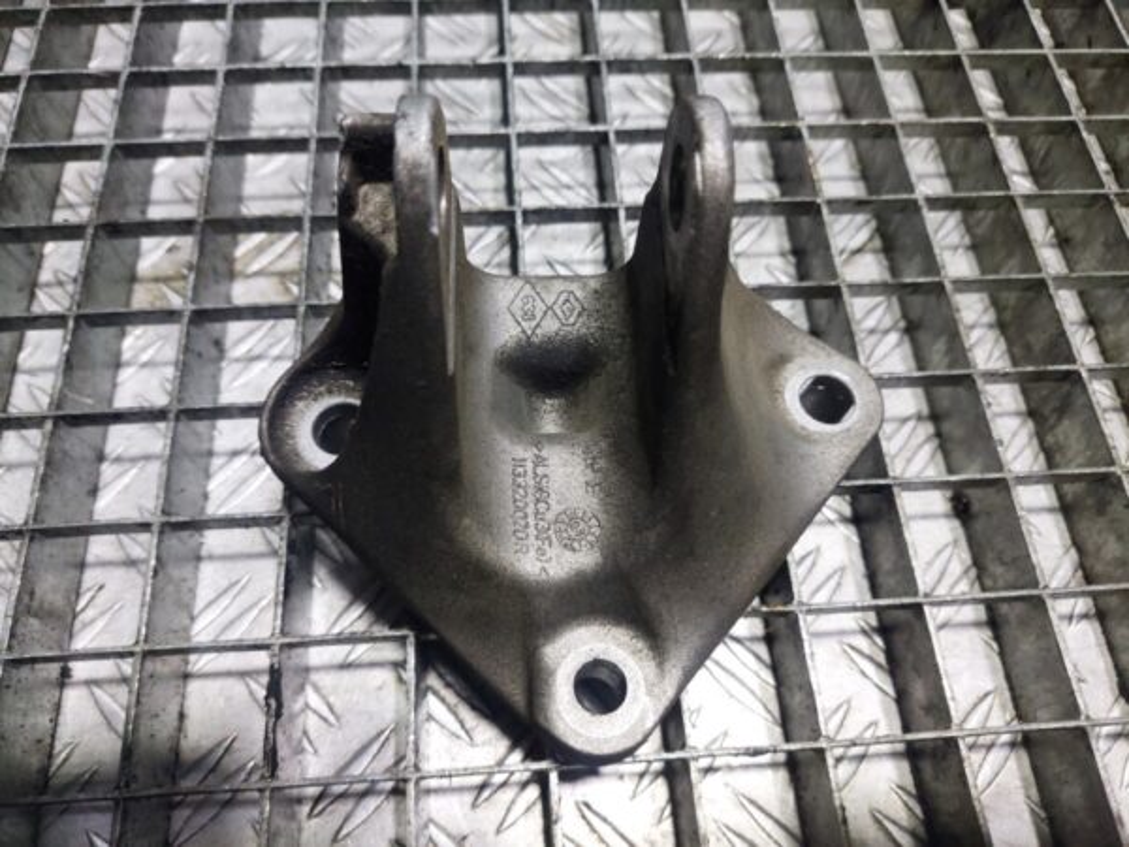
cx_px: 564
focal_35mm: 25
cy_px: 424
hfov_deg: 69.4
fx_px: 815
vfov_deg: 54.9
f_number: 1.8
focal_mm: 5.23
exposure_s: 1/50
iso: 160
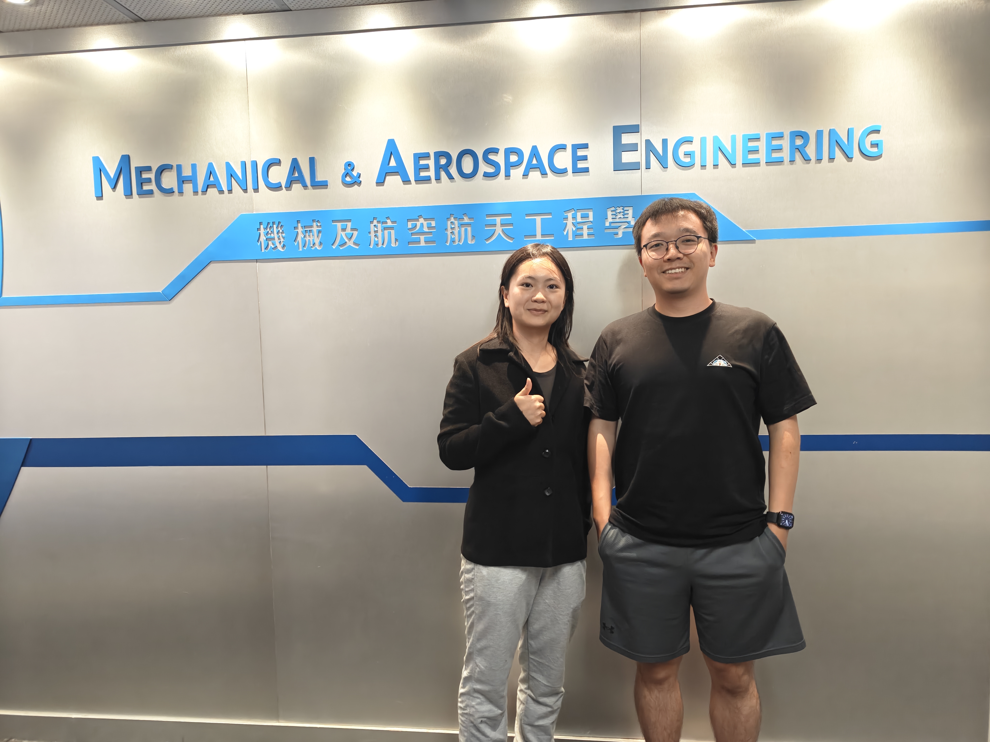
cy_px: 371
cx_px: 495
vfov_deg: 56.8
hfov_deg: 71.6
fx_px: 686
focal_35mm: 24
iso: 200
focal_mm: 5.59
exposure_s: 1/50
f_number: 1.8
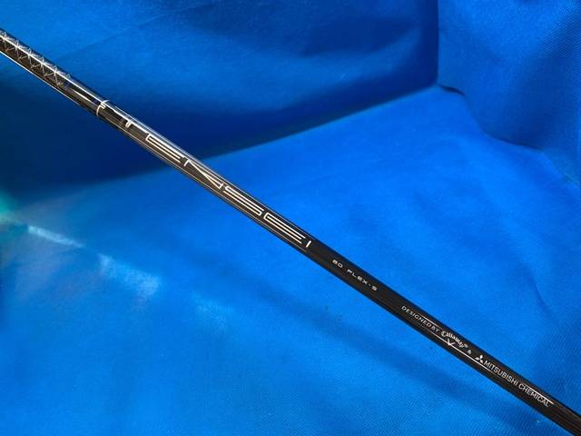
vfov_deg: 53.1
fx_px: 436
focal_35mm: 26
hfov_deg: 67.3
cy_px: 218
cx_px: 290
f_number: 1.8
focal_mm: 4.25
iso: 100
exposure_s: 1/60
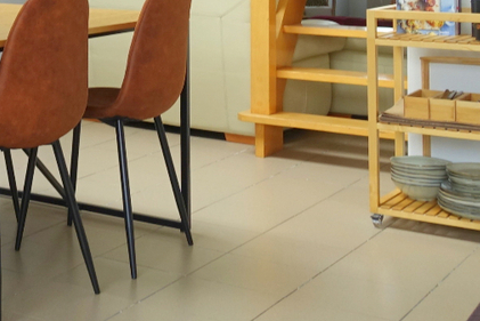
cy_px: -97
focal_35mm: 77
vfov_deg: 16.7
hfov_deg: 23.7
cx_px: -115
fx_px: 1027
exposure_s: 1/80
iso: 125
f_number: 4
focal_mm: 8.8
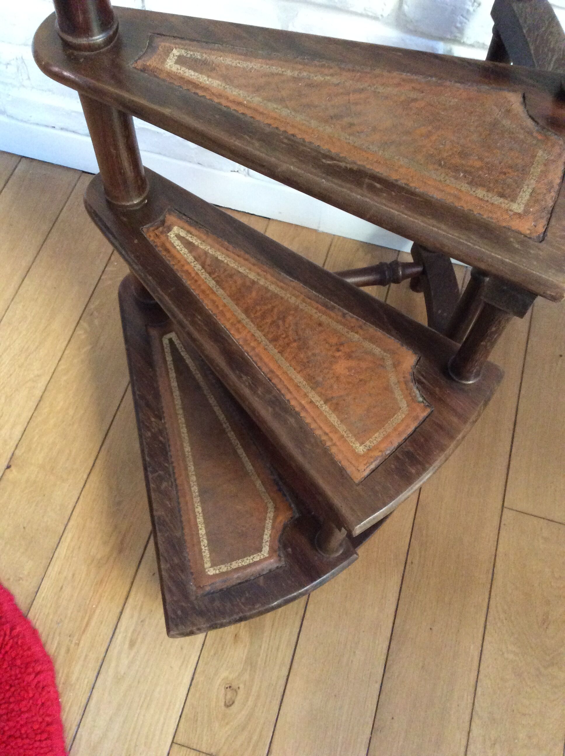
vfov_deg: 56.9
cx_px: 282
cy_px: 378
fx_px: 698
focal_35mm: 32
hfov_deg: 44.1
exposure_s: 1/25
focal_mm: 3.3
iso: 320
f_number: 2.4
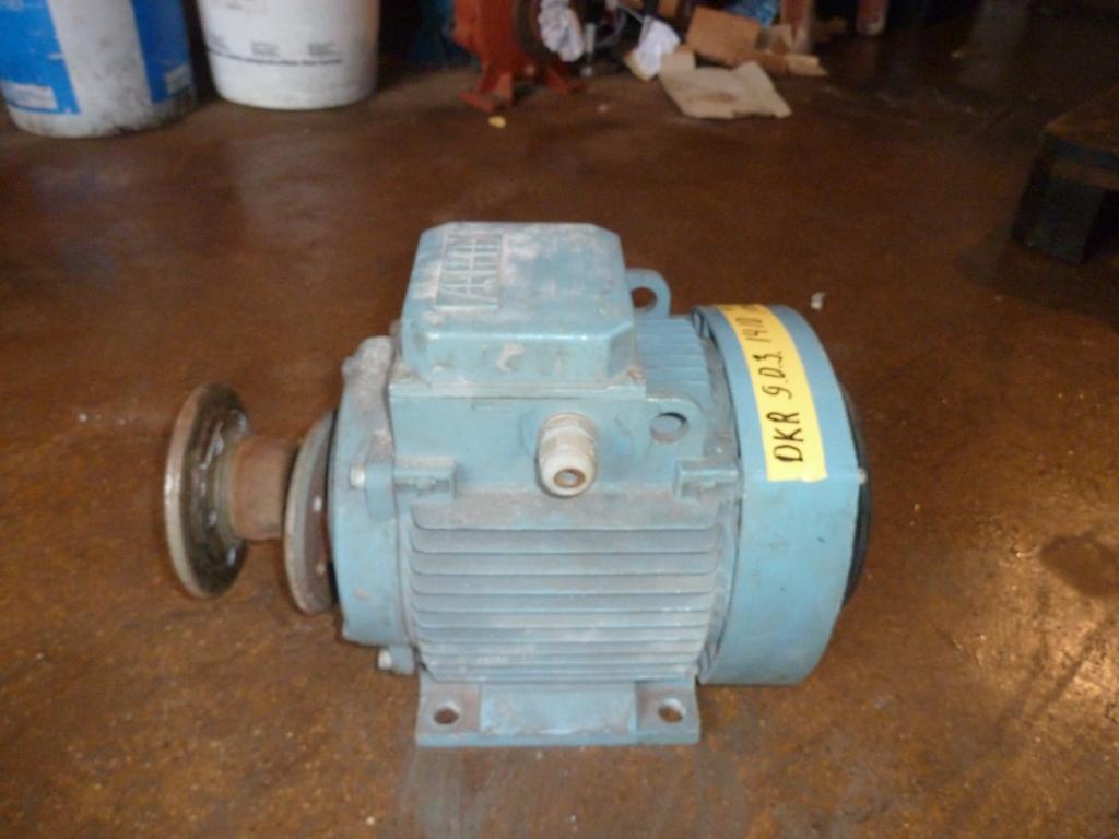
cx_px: 560
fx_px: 808
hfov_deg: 69.4
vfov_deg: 54.9
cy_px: 420
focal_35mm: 25
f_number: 3.3
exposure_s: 1/30
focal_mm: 4.1
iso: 400
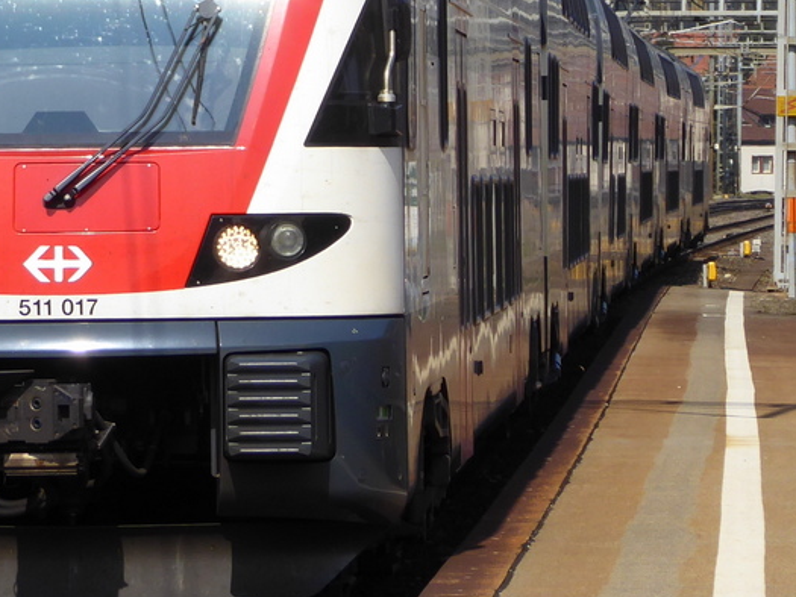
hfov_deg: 5.2
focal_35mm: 384
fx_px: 8832
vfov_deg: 3.9
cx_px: 114
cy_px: 97
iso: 80
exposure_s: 1/400
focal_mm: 27.1
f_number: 5.4
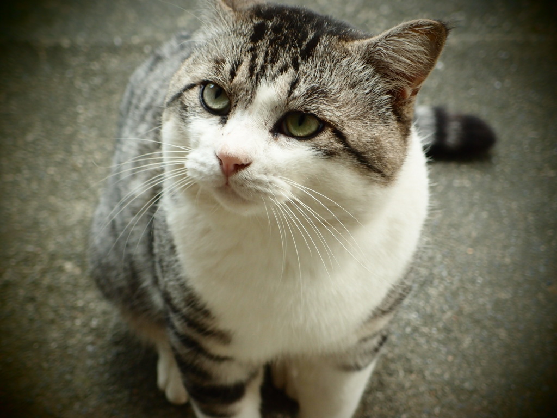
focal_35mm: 112
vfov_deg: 13.2
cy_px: 209
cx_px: 278
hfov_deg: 17.6
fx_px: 1802
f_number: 2.5
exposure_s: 1/100
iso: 200
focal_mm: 24
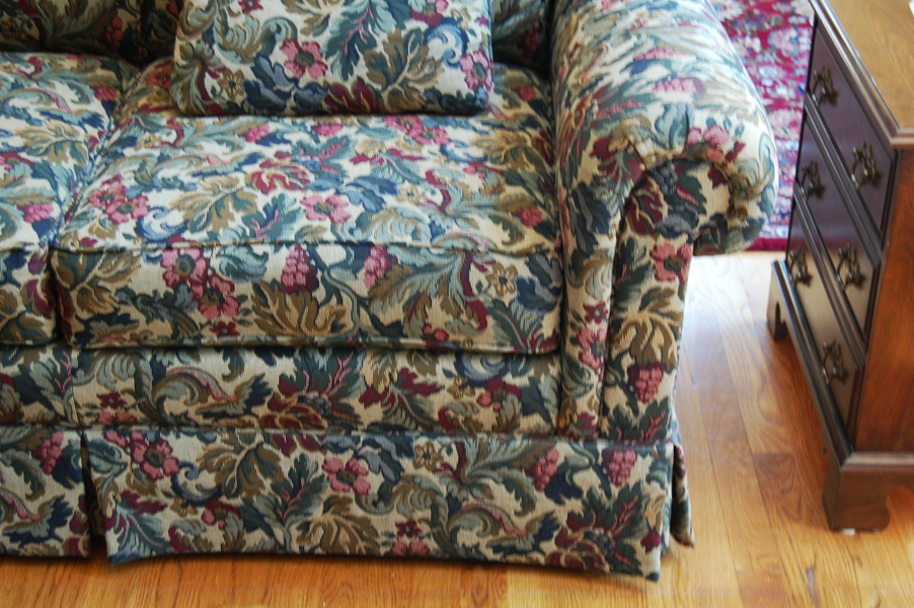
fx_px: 1522
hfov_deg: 33.4
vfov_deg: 22.6
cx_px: 457
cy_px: 304
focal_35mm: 60
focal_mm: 40
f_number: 5
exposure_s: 1/20
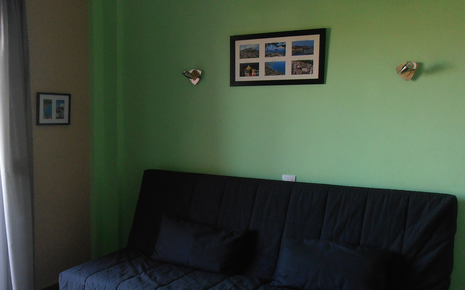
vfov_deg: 31.0
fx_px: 520
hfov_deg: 47.3
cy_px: 193
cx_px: 147
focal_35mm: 41
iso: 125
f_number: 3
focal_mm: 4.2
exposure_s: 1/30
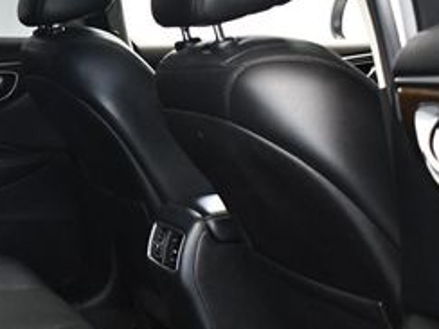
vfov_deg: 16.2
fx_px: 1154
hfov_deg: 20.2
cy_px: 151
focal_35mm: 91
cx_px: -85
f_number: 3.5
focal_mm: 18
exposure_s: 1/60
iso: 3200
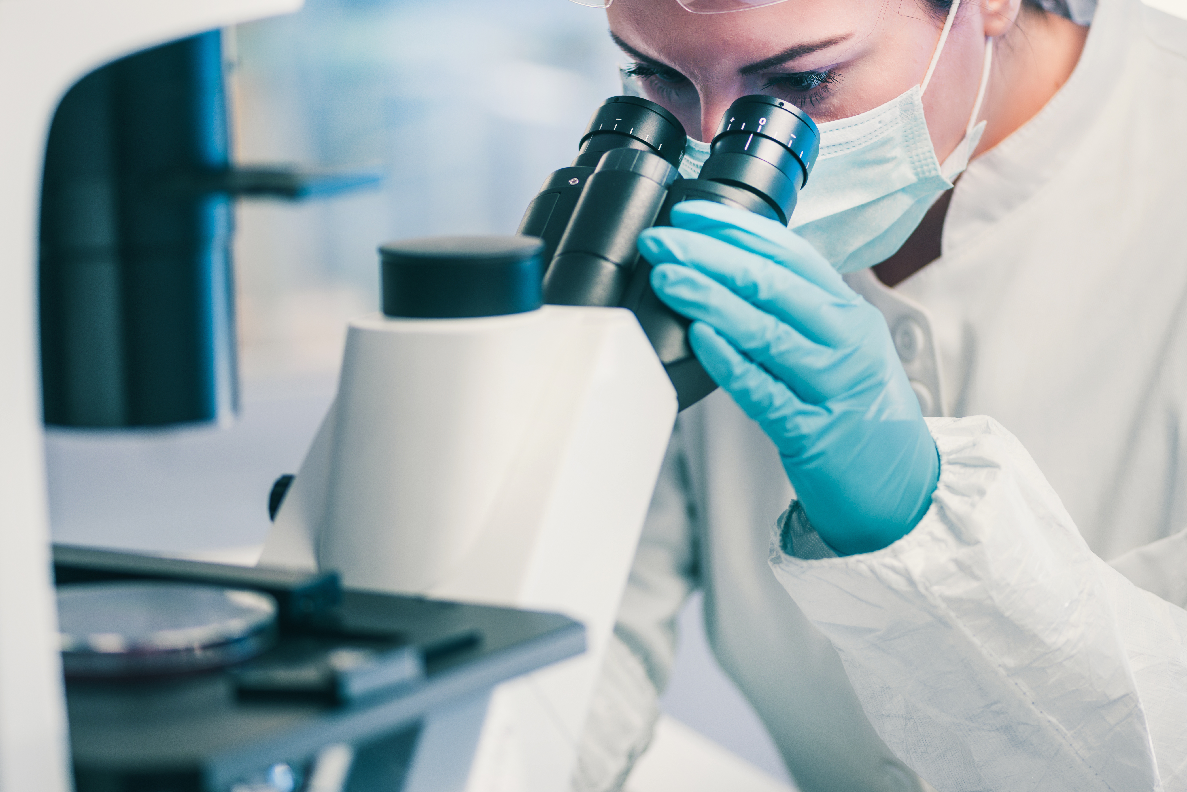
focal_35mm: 119
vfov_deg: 11.5
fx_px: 3925
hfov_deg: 17.2
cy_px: 361
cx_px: 585
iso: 100
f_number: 3.2
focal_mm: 105
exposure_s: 1/160
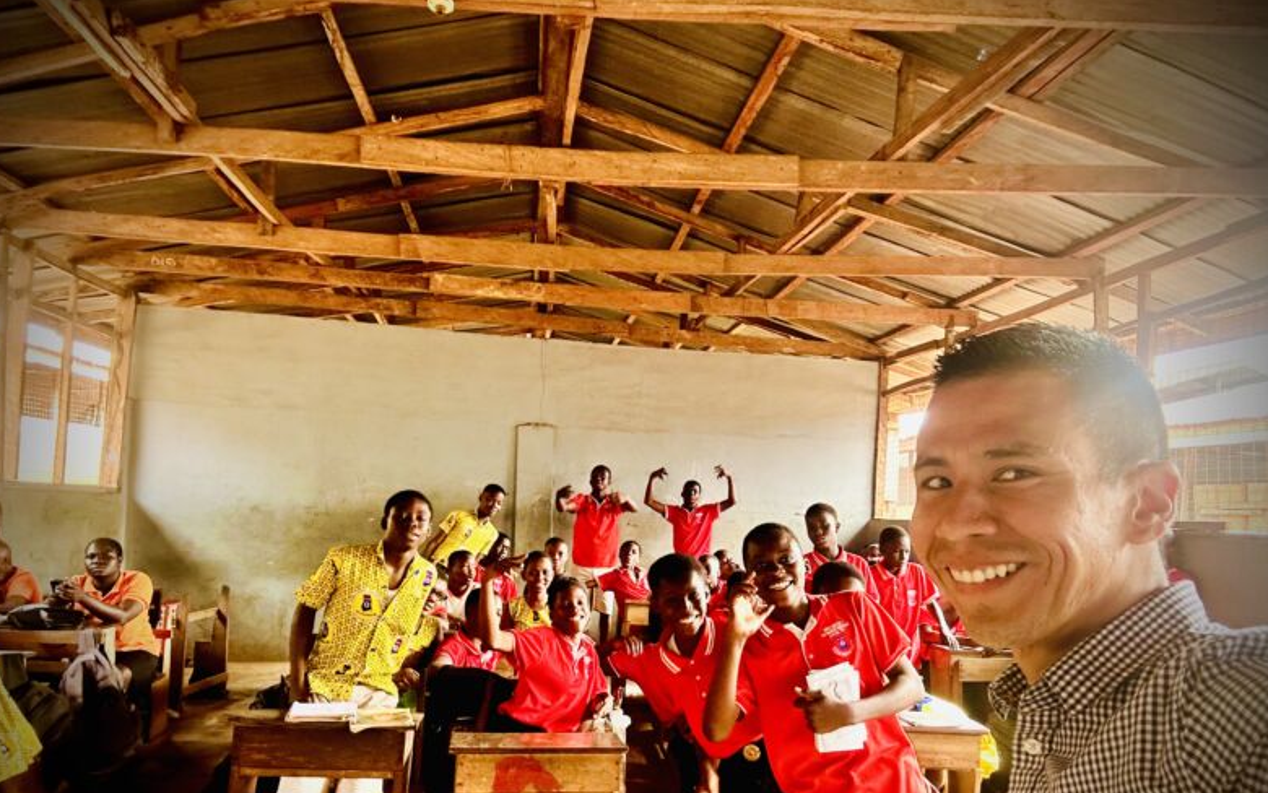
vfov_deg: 49.0
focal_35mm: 25
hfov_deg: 72.5
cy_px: 479
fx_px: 864
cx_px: 631
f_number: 1.9
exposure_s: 1/60
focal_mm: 2.69
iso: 125
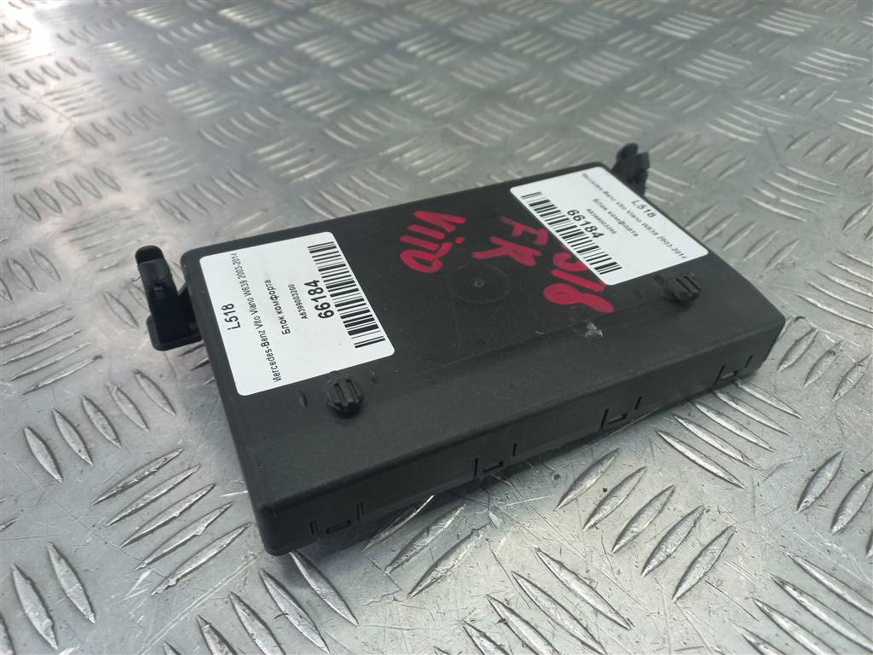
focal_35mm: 25
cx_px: 436
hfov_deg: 69.4
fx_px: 630
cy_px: 328
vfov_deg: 54.9
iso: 64
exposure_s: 1/50
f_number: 1.8
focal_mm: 4.6
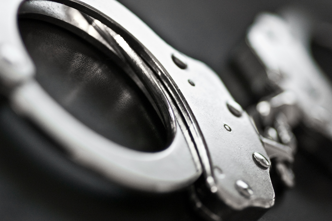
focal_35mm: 135
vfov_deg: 10.1
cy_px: 110
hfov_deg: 15.2
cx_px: 166
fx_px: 1244
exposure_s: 1/640
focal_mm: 90
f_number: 3.5
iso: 1600
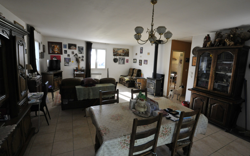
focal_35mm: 16
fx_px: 109
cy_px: 77
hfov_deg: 97.8
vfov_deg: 71.3
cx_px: 127
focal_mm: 10
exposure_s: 1/125
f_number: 5.6
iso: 800
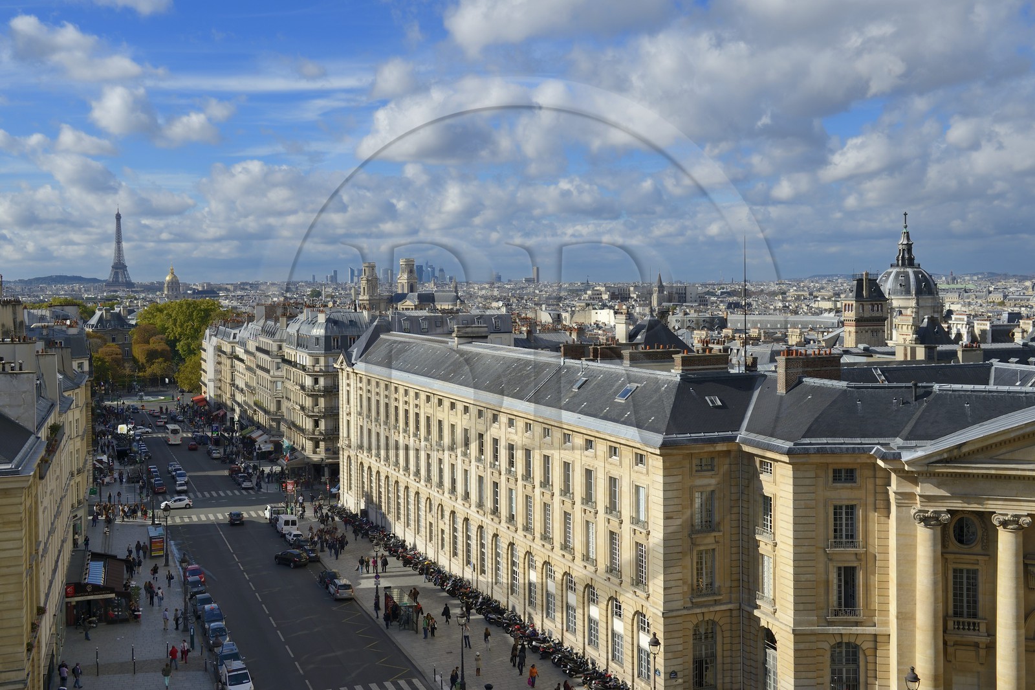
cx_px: 518
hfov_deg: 53.1
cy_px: 345
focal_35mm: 36
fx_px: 1035
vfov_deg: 36.9
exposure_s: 1/200
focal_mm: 36
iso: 100
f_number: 10
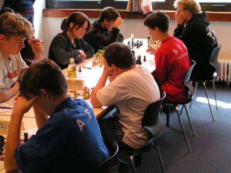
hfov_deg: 24.7
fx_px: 527
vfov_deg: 18.7
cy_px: 86
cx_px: 116
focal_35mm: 79
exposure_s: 1/80
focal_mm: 12.1
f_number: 3.2
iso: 100
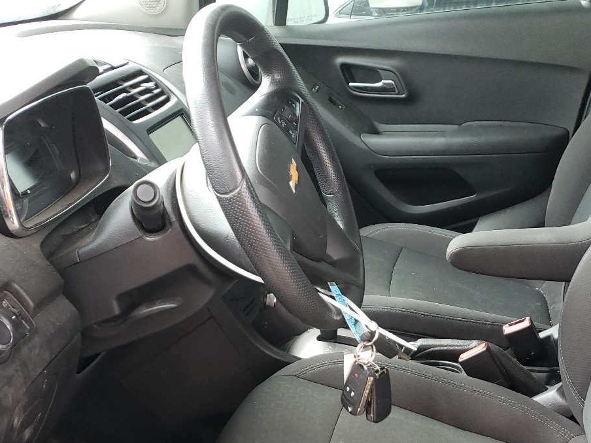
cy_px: 359
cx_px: 349
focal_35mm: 46
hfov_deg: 41.1
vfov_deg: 30.7
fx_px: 785
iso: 150
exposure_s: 1/50
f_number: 1.5
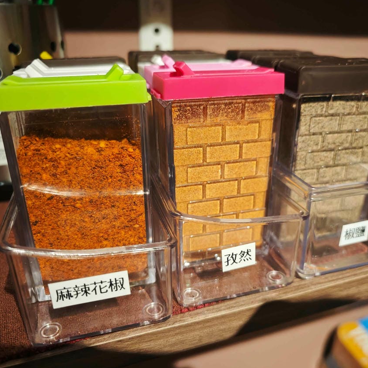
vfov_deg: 55.6
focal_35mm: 29
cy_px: 185
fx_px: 349
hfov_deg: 55.4
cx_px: 213
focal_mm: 8.72
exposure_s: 1/400
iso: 3200
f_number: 2
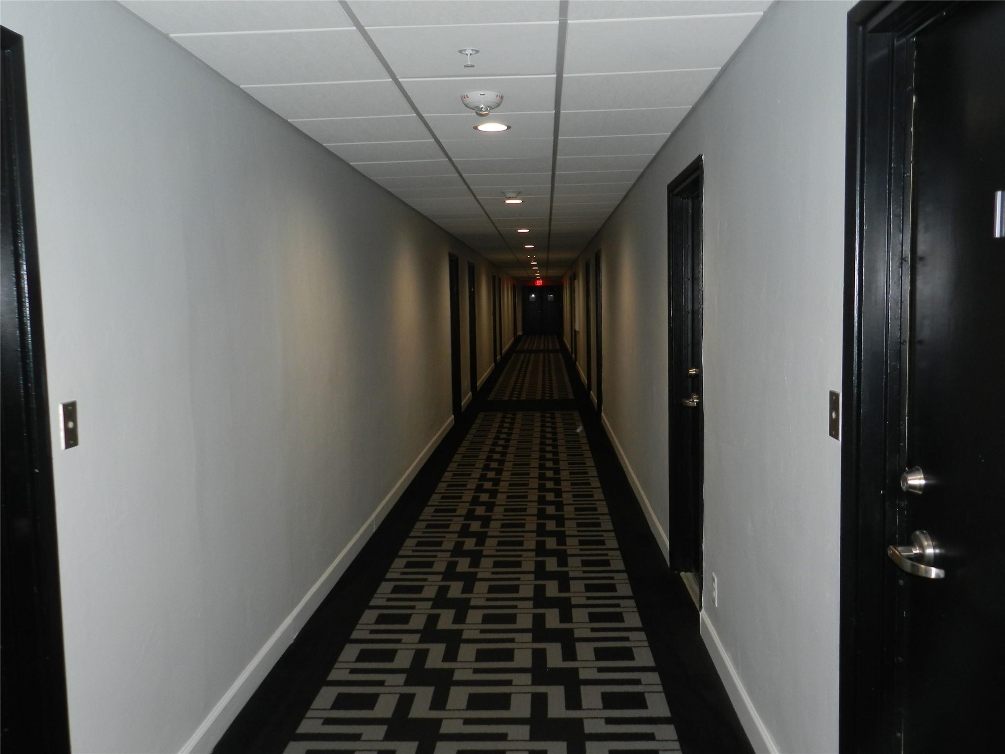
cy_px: 377
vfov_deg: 49.7
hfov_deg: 63.4
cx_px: 502
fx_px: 813
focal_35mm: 28
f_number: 3.6
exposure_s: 1/30
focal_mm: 5
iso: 200
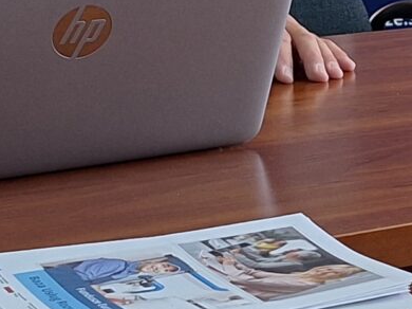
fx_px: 1796
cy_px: 96
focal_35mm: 151
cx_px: 455
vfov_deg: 9.8
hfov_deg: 12.8
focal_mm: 5.54
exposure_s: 1/50
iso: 80
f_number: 1.8
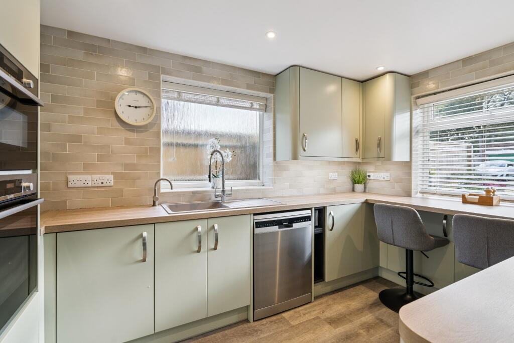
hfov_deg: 96.7
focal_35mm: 16
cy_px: 172
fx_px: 228
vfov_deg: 73.8
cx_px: 257
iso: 500
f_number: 5.6
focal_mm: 16
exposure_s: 1/80
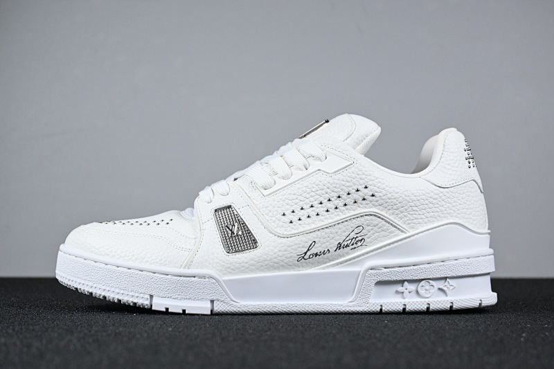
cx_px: 277
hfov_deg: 35.1
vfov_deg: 23.8
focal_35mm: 57
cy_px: 184
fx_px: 877
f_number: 5.6
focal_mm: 38
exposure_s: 1/160
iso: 400
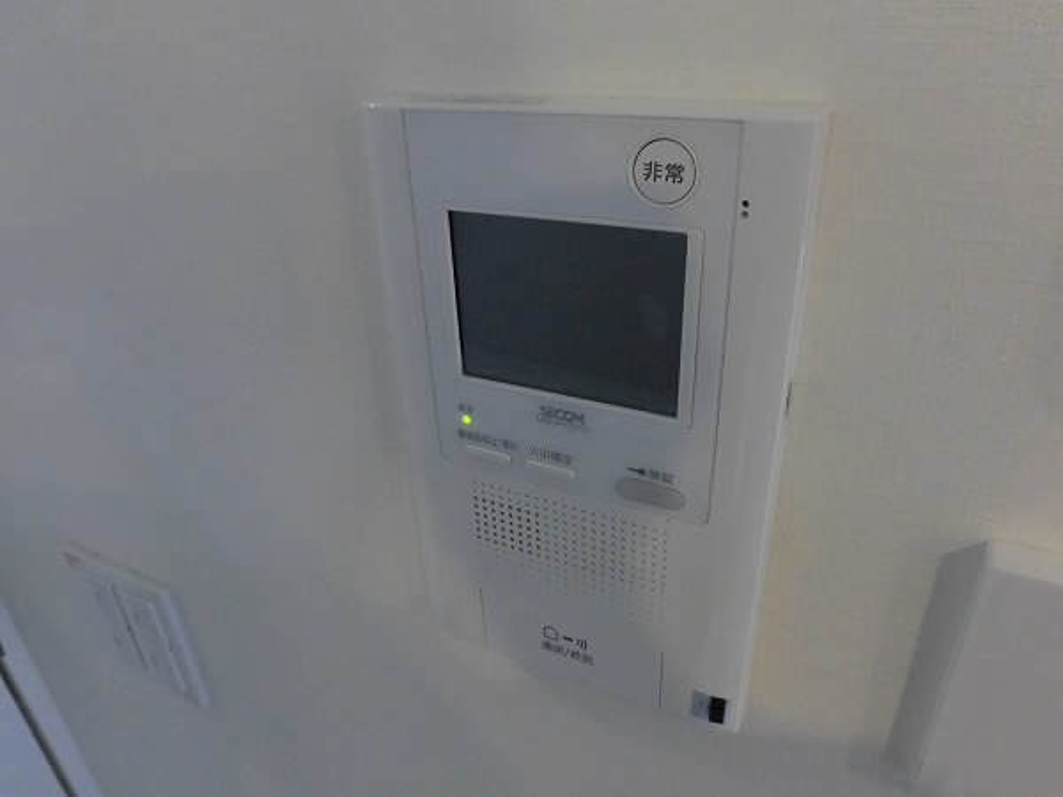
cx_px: 532
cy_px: 398
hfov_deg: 71.6
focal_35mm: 24
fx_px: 737
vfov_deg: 56.8
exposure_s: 1/25
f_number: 3.1
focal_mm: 4.3
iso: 400
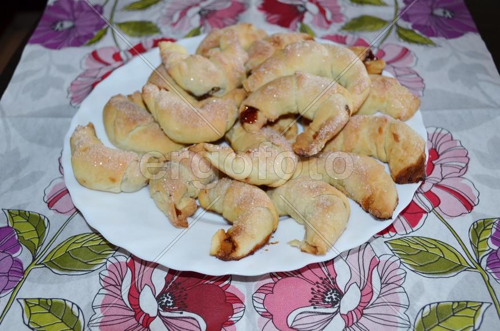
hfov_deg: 46.5
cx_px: 250
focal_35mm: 42
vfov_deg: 31.7
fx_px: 582
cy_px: 166
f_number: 4.5
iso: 720
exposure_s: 1/60
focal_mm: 28
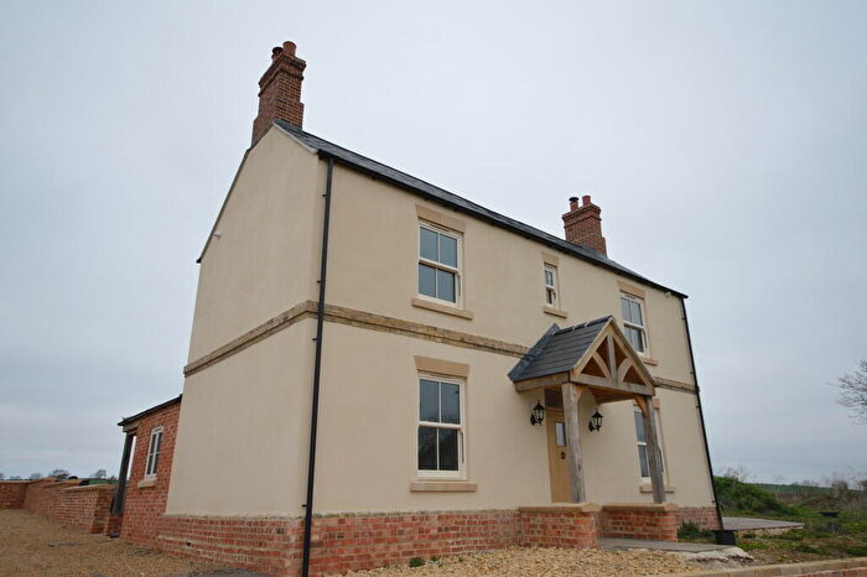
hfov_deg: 73.8
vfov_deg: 53.1
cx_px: 434
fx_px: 578
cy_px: 288
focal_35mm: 24
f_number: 7.1
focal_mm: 16
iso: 100
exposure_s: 1/200
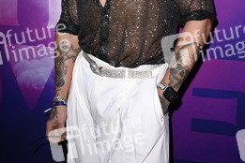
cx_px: 124
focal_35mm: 69
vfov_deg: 19.2
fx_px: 470
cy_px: -1
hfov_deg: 29.2
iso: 400
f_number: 5.6
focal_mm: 45
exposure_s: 1/250
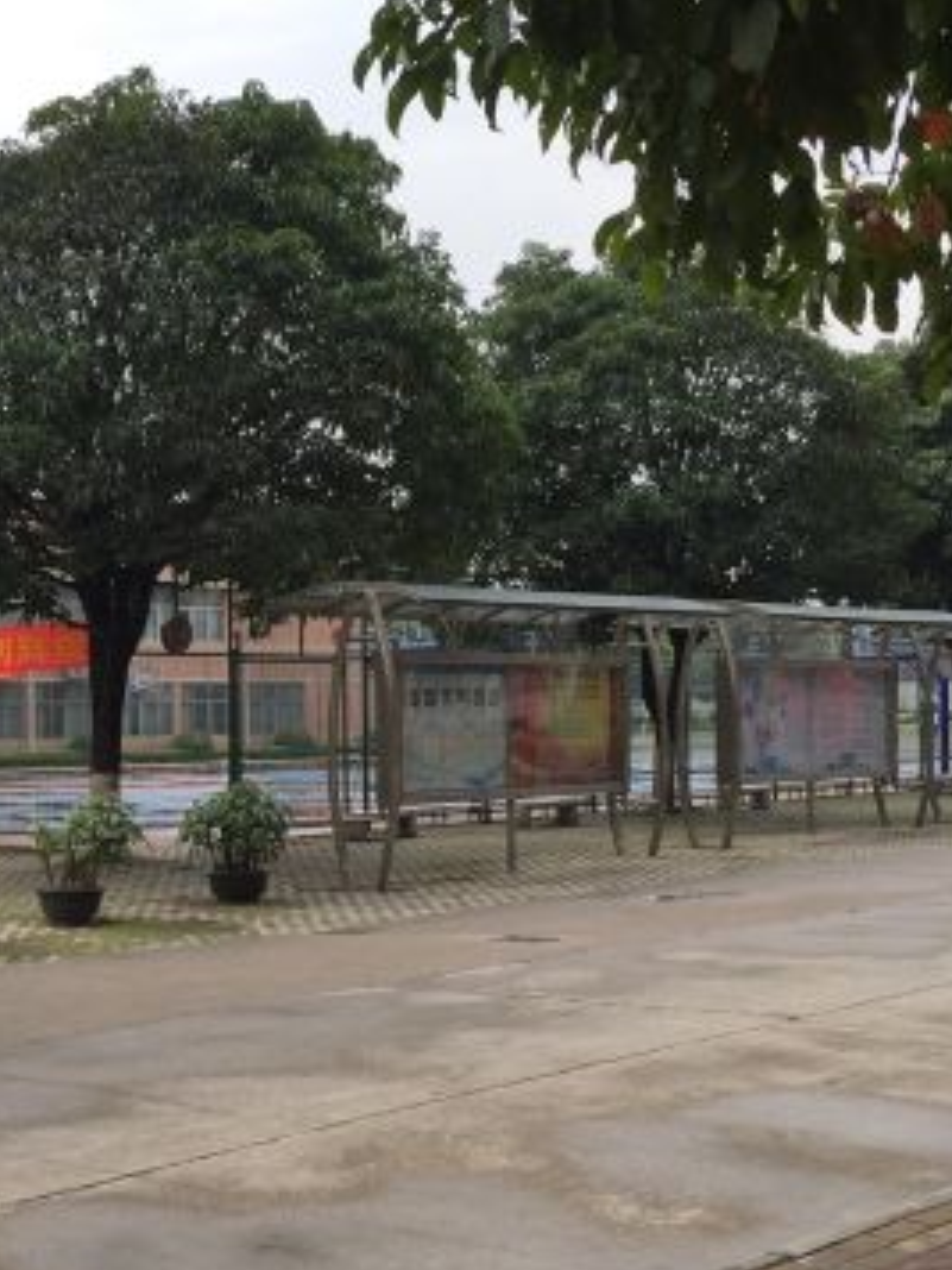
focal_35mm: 57
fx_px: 2090
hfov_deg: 25.3
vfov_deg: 33.7
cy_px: 758
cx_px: 210
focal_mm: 4.15
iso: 32
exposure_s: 1/842
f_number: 2.2
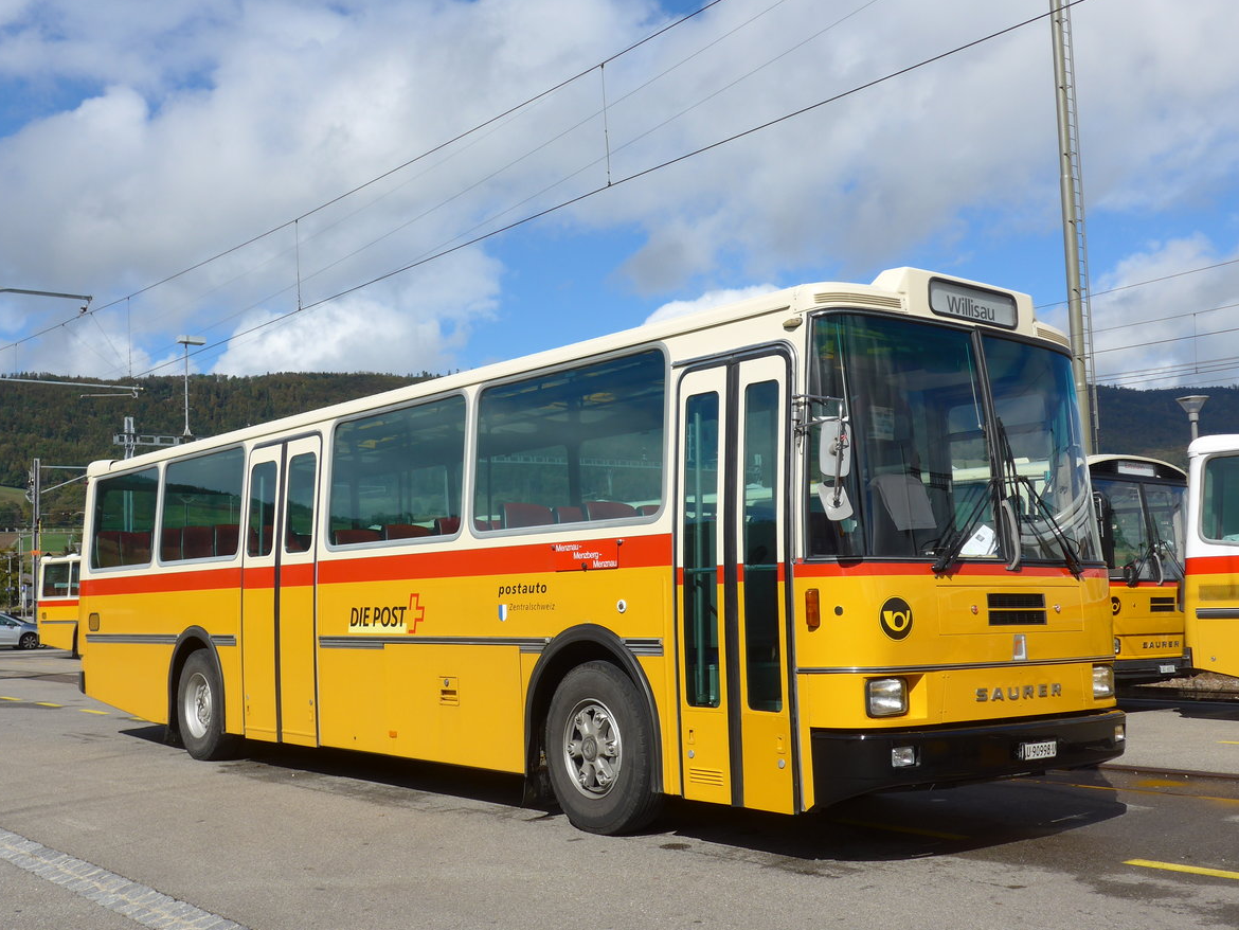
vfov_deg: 36.0
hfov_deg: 46.8
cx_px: 622
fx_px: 1432
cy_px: 472
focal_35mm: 40
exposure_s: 1/2000
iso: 80
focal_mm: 8
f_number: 3.2
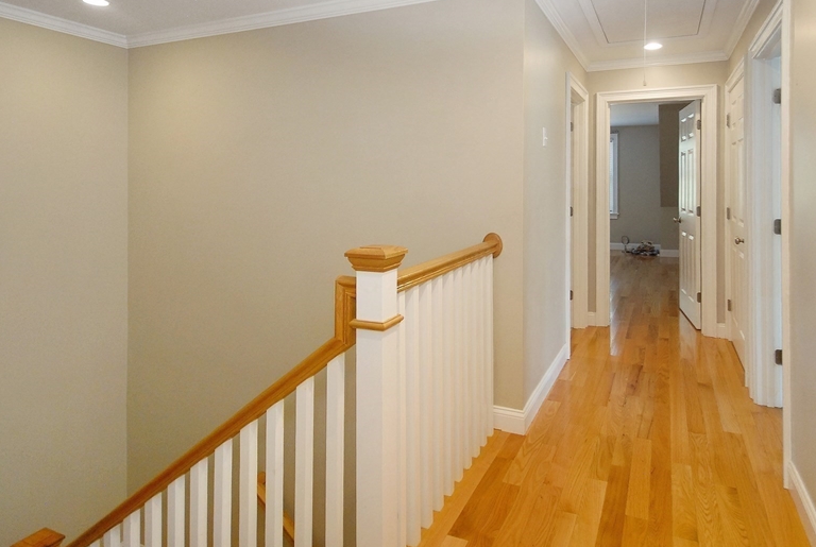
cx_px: 472
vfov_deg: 61.6
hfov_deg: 83.3
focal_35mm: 20
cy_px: 217
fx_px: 454
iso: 500
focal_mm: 10
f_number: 4.5
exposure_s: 1/40
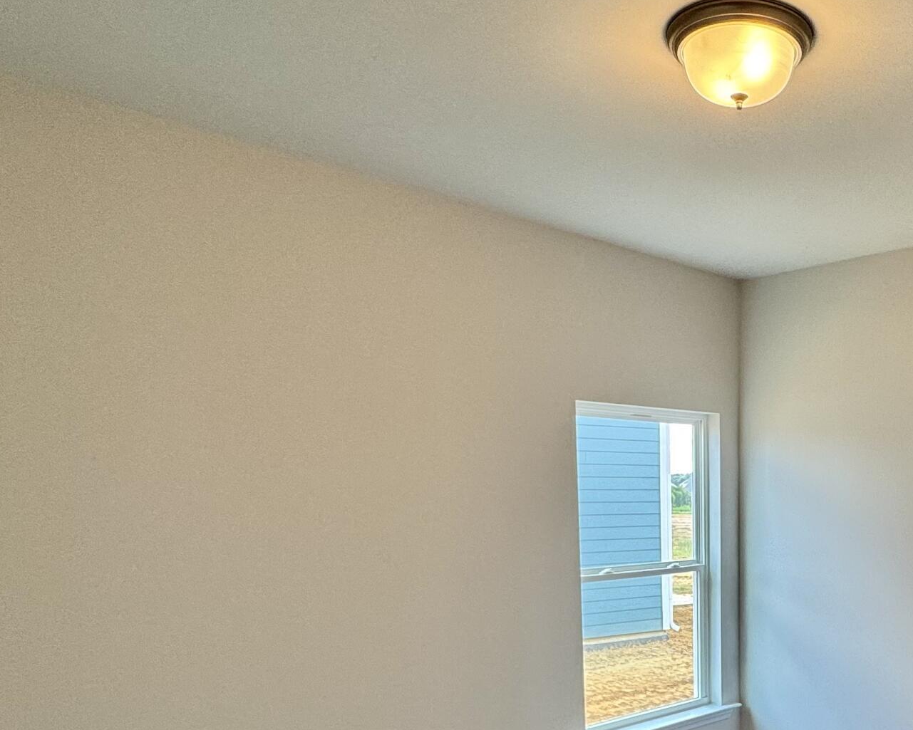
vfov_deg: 42.4
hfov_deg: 51.8
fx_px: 865
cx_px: 744
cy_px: 644
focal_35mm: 32
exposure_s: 1/120
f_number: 2.2
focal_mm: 2.22
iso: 80
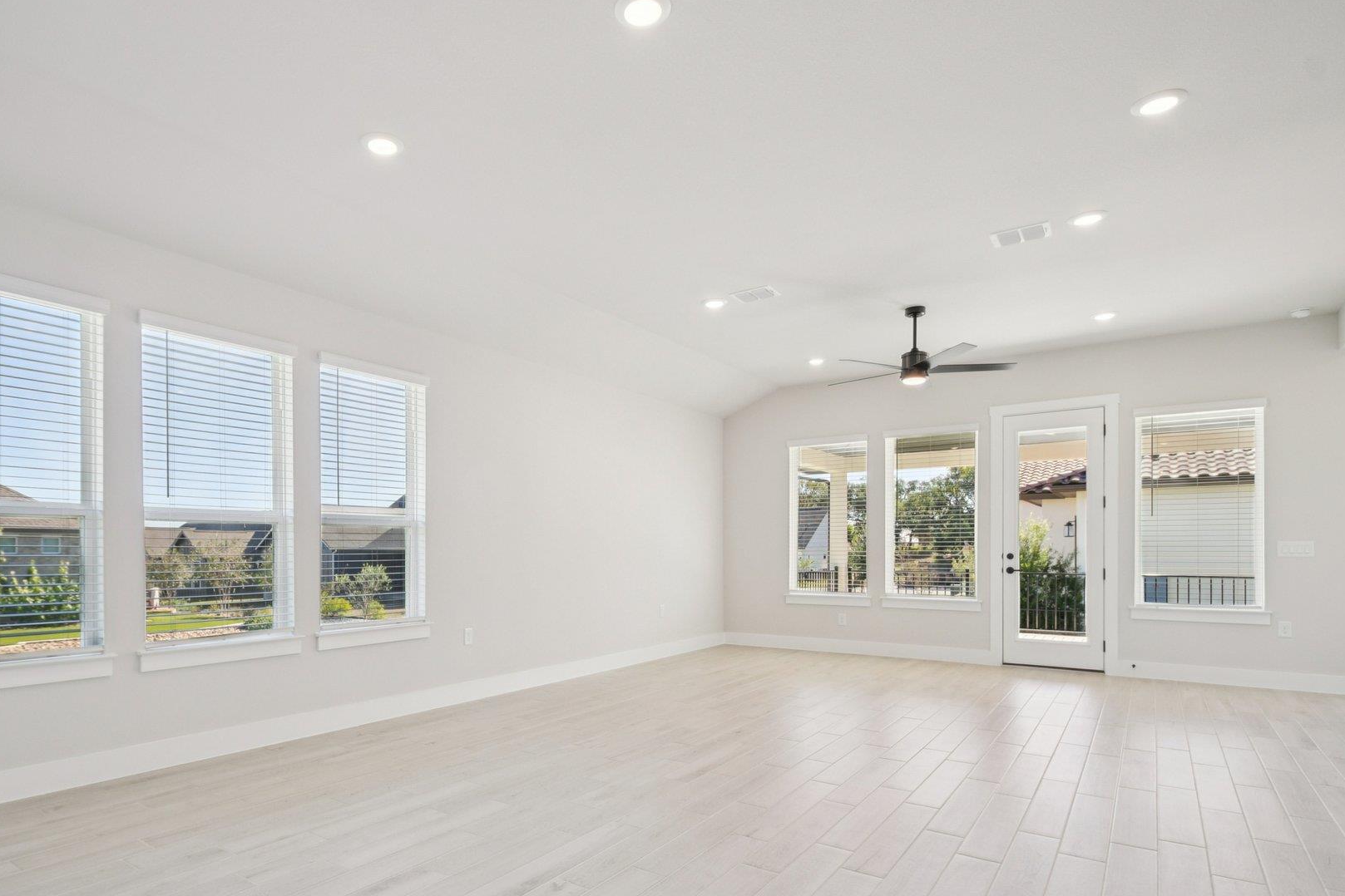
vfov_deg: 64.2
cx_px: 564
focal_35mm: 19
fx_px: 710
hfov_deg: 86.2
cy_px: 519
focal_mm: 10
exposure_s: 1/80
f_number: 8
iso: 400
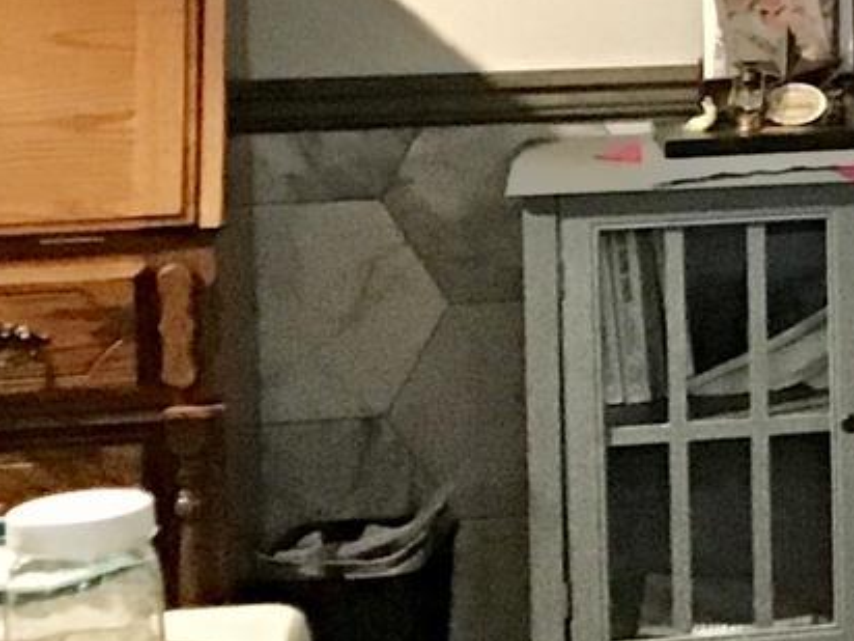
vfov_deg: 9.5
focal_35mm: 154
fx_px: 3799
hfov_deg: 11.3
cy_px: -79
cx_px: 1847
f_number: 2.4
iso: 200
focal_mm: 3.3
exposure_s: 1/17
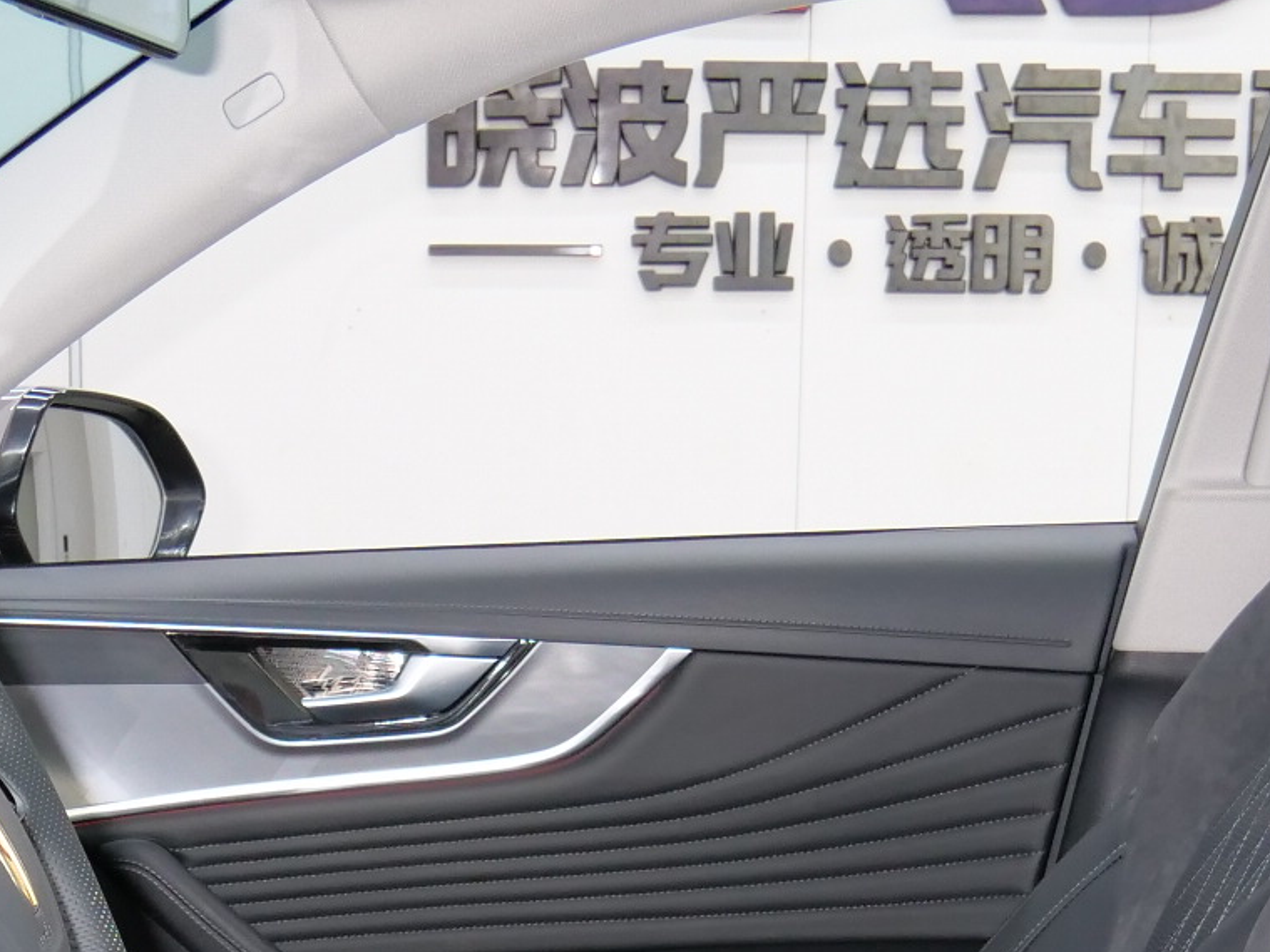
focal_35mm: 83
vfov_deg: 16.9
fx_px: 3045
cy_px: 1188
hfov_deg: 23.5
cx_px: 435
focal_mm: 12
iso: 800
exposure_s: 1/30
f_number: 3.5
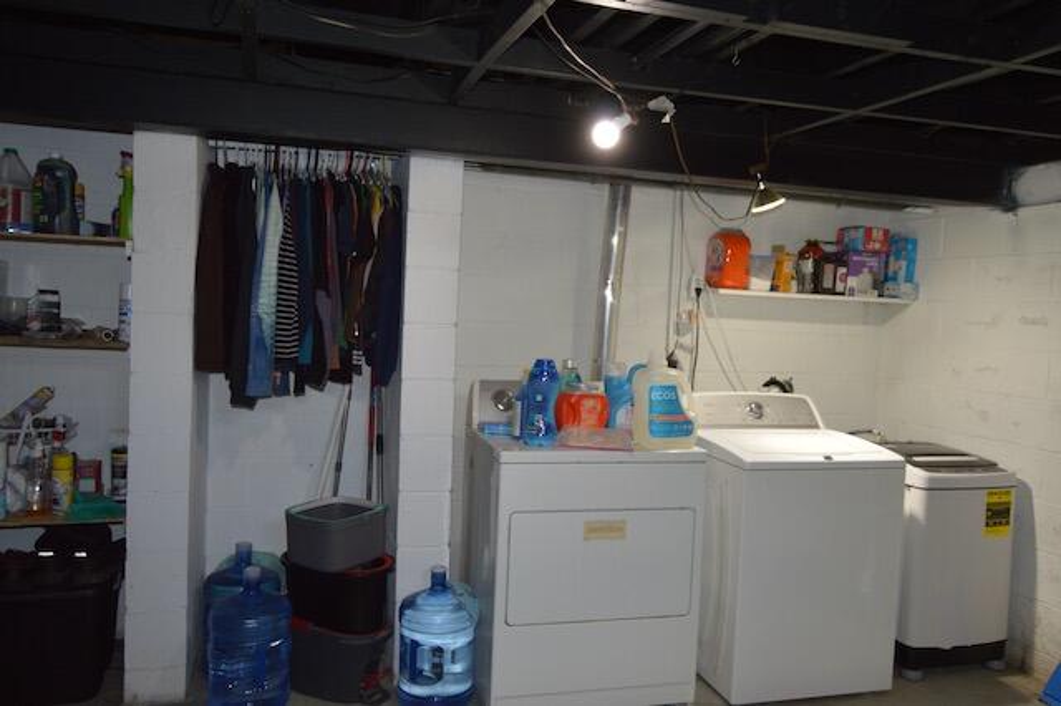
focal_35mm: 27
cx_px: 530
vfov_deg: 47.9
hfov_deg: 67.4
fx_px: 795
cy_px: 353
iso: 400
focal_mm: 18
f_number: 3.5
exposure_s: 1/80
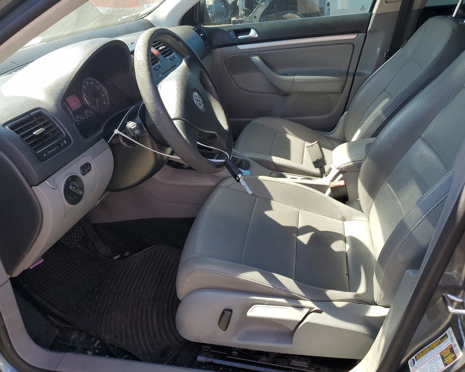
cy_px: 187
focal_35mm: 28
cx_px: 244
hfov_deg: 62.2
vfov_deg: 51.5
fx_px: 385
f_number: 1.5
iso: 50
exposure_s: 1/400
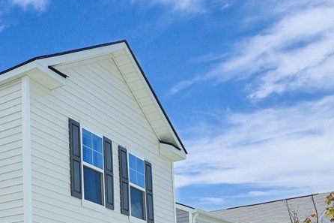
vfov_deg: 22.5
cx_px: -61
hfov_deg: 30.6
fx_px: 519
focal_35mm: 56
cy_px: 260
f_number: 10
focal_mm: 23
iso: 320
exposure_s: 1/400
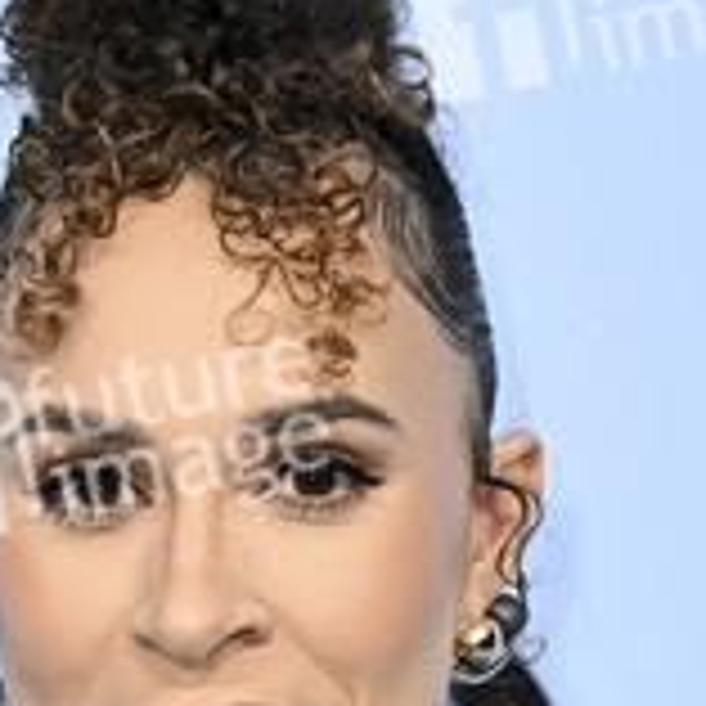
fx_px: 6576
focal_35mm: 285
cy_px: 670
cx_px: 229
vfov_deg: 6.1
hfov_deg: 6.1
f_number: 5.6
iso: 1600
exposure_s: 1/320
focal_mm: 88
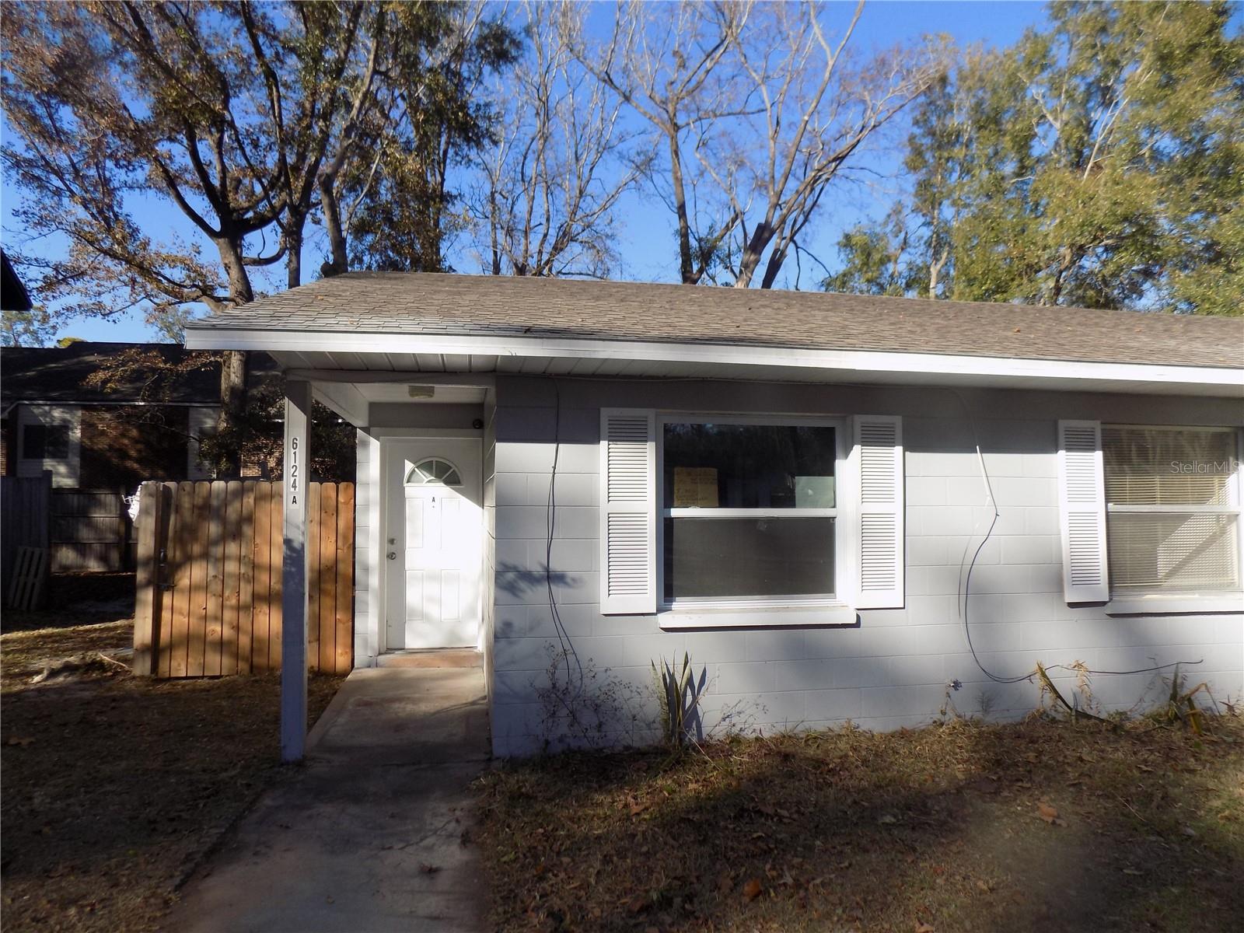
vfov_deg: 58.9
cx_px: 622
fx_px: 827
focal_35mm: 23
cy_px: 466
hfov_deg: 73.9
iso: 80
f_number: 3.1
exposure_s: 1/800
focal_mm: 4
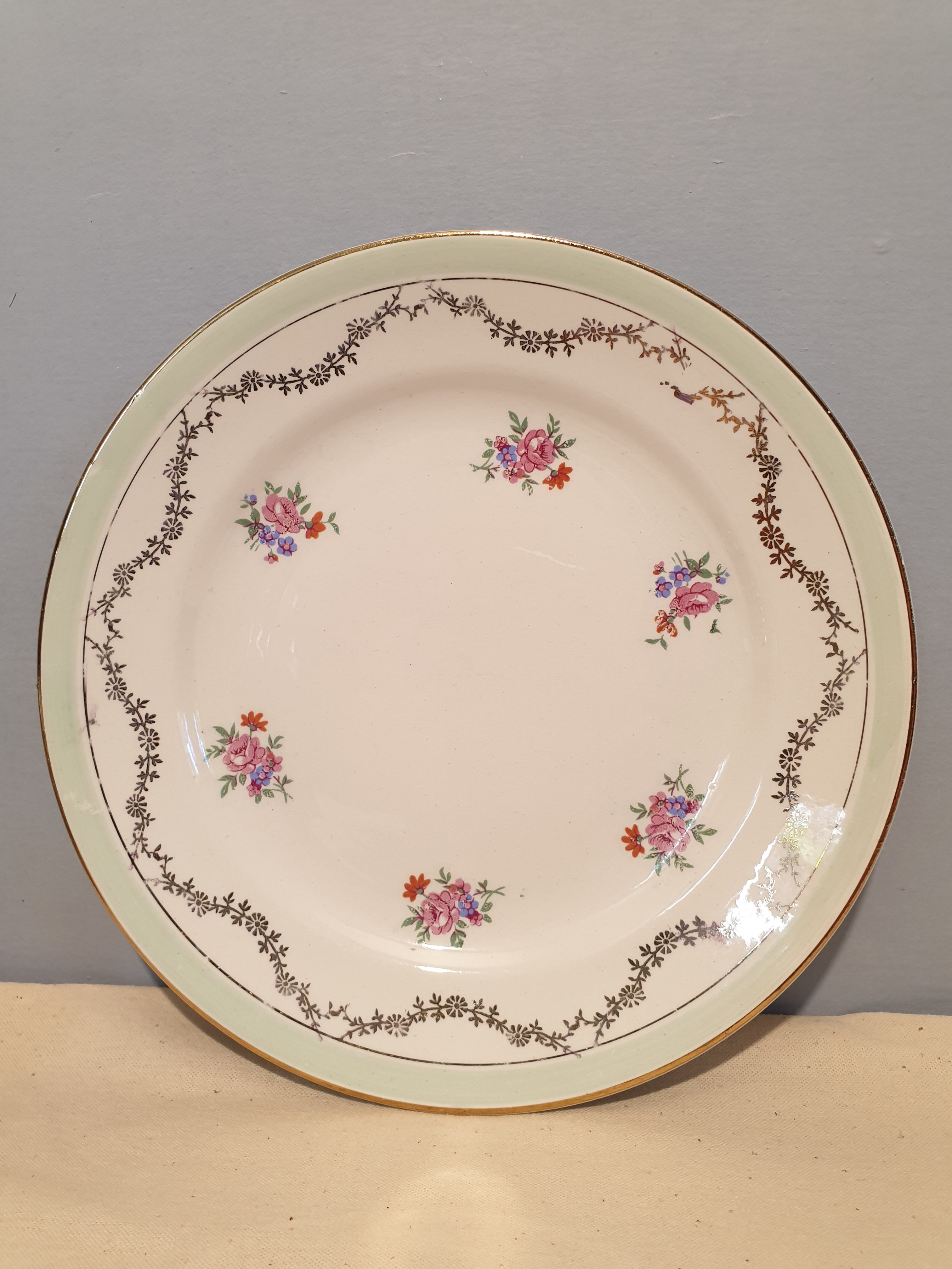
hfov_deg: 53.1
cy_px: 634
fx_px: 953
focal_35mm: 26
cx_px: 476
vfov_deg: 67.3
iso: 80
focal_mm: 4.3
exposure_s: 1/50
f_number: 2.4
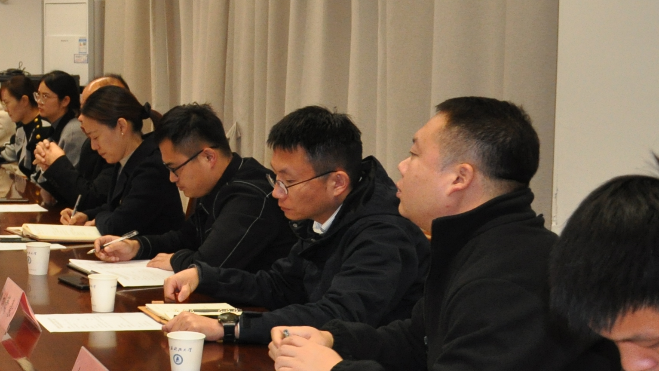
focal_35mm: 79
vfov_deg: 15.3
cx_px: -245
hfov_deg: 23.2
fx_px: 1381
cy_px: 131
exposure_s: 1/60
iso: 800
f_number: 3.5
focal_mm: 18
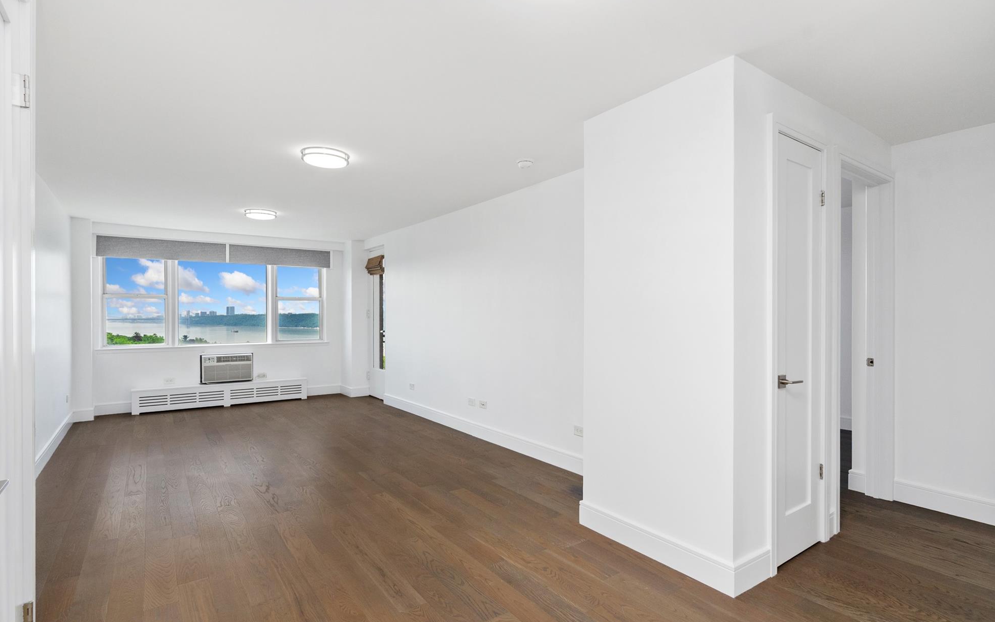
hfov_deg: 92.6
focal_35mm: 18
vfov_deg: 66.4
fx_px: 475
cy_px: 314
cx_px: 510
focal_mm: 11
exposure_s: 1/8
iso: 400
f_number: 9
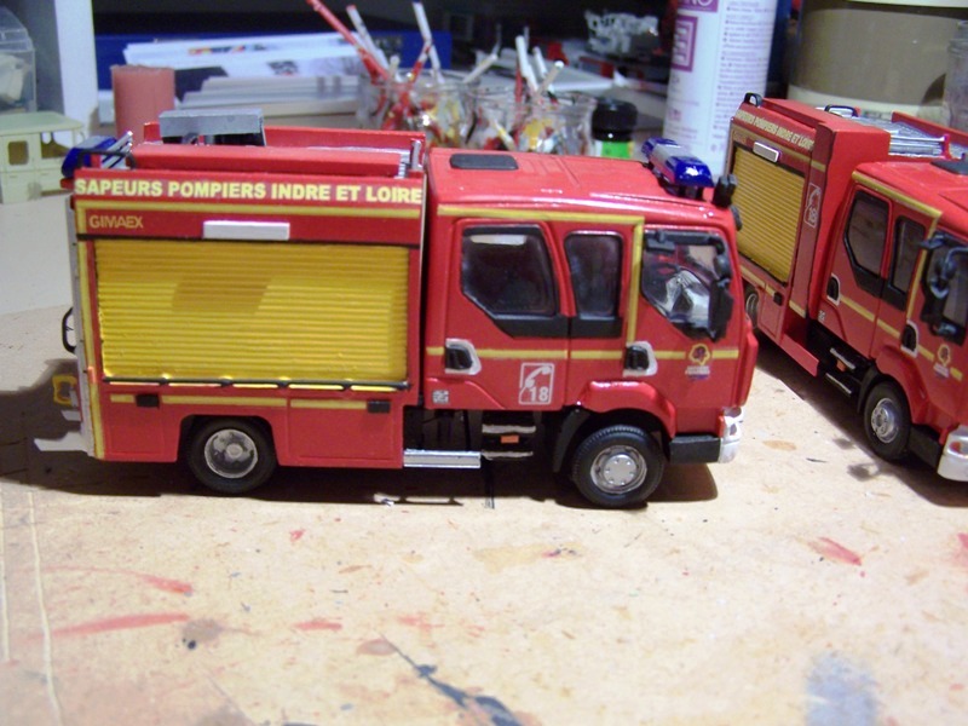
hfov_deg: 49.0
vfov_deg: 37.7
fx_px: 1063
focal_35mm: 38
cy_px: 363
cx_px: 484
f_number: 2.8
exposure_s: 1/20
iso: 140
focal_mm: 6.3
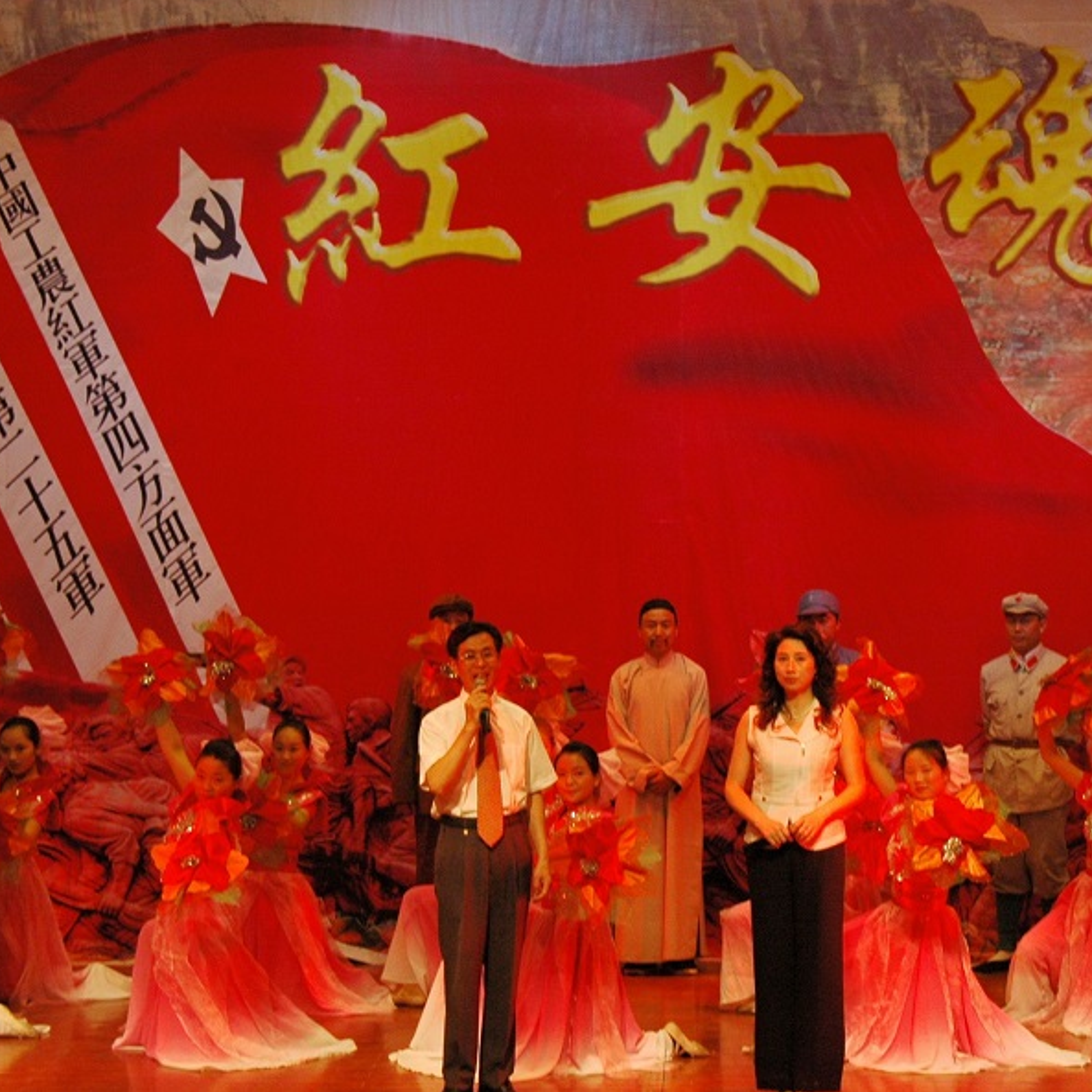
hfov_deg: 15.5
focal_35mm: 112
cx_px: 656
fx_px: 3997
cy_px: 546
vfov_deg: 15.6
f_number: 8
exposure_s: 1/60
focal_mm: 58
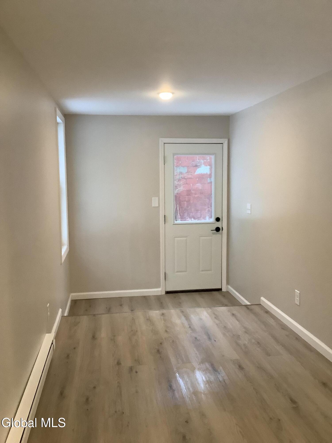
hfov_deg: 45.4
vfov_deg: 58.4
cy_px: 222
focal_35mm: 31
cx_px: 166
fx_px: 396
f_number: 2.4
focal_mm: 3.3
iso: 250
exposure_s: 1/60
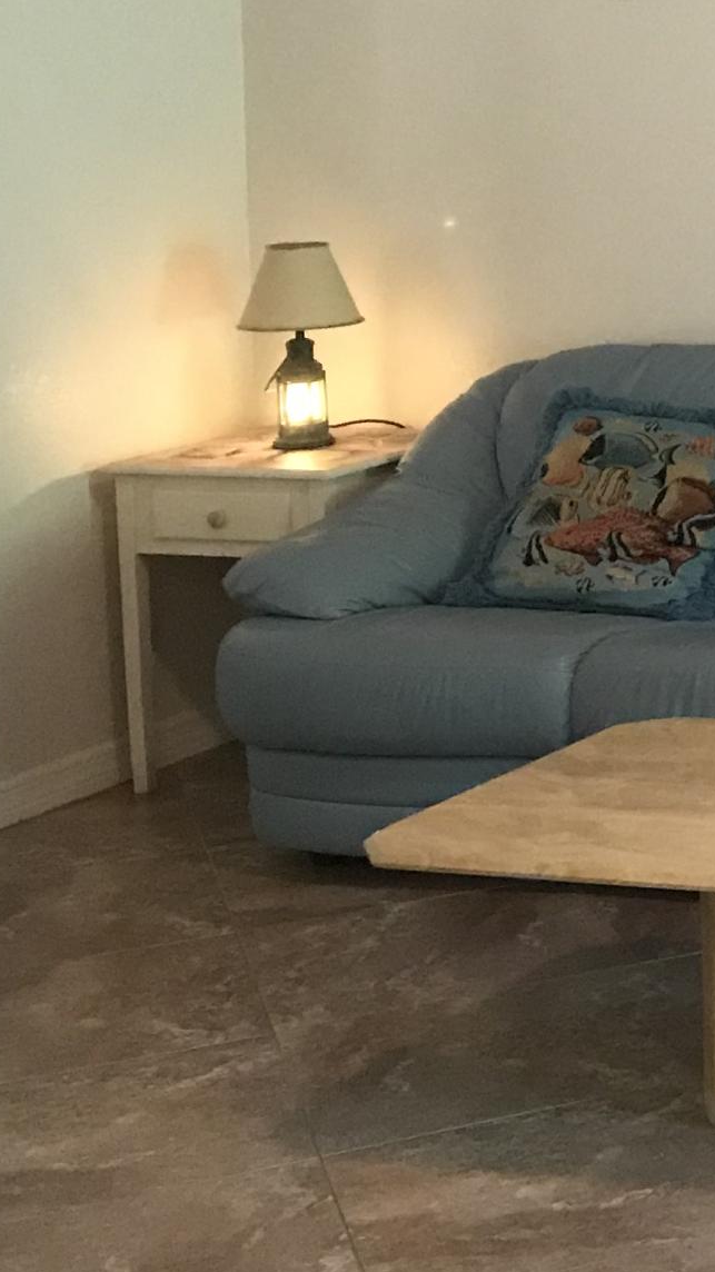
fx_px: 2698
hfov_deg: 12.6
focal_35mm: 80
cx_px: 1570
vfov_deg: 25.8
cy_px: 163
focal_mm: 3.99
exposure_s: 1/15
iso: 100
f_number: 1.8
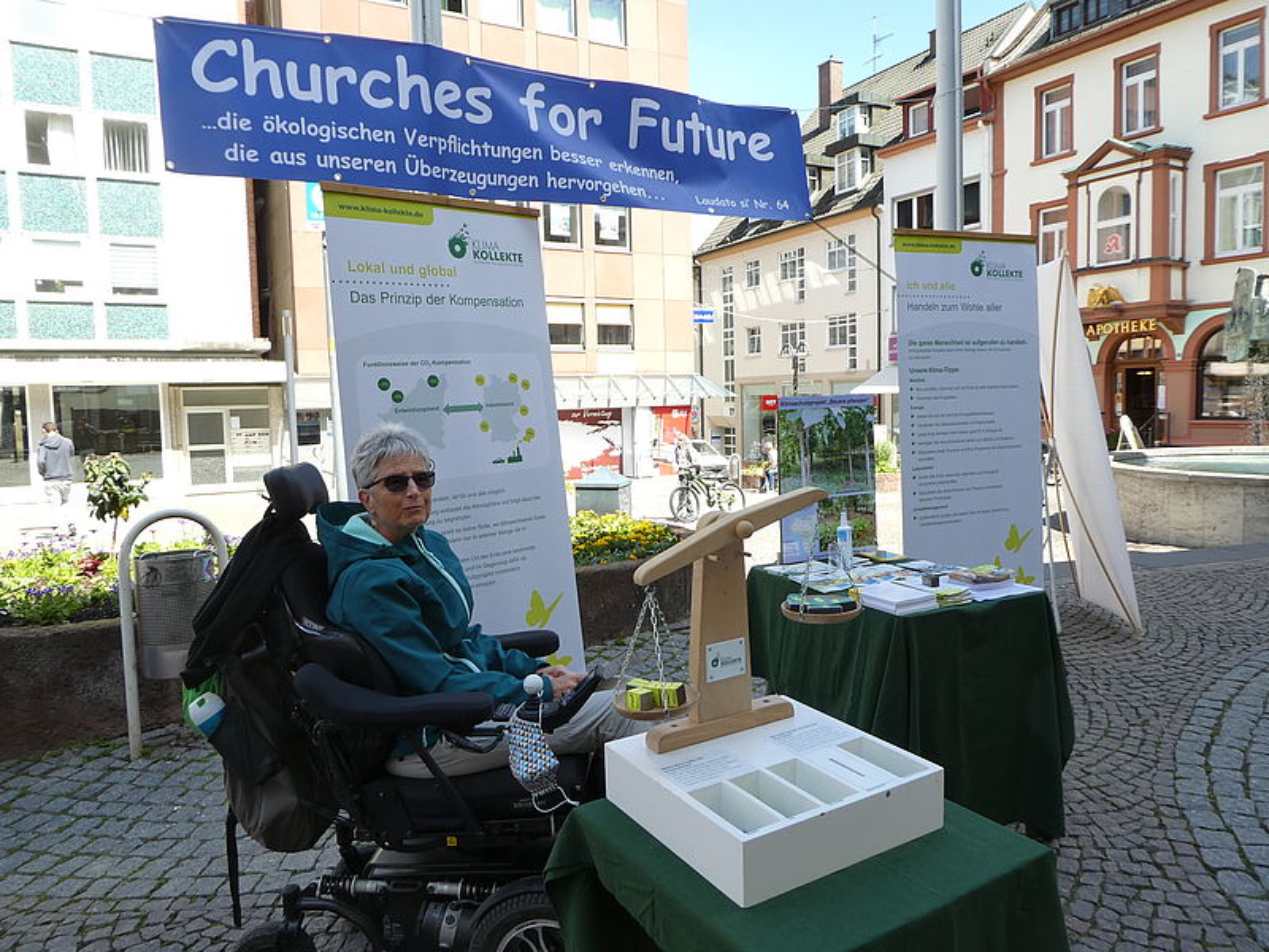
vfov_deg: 56.8
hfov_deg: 71.6
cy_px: 476
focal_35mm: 24
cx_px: 634
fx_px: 880
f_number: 3.3
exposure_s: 1/200
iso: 80
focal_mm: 4.3
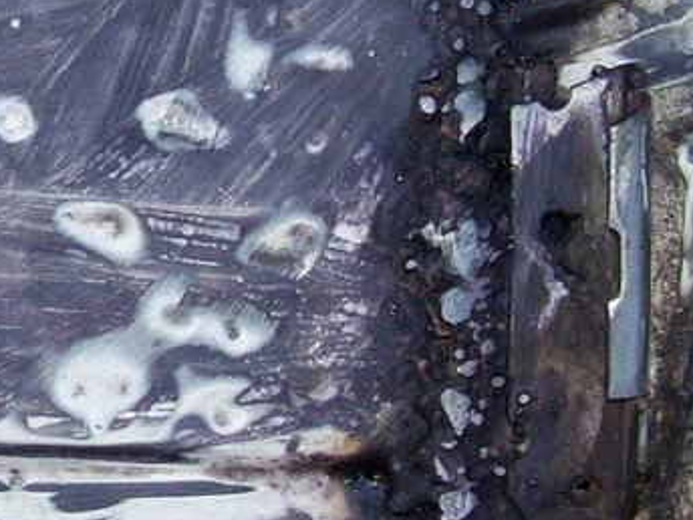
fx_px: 2683
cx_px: -203
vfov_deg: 11.0
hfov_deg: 14.1
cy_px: 88
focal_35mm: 134
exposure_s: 1/64
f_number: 2.7
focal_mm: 6
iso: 80
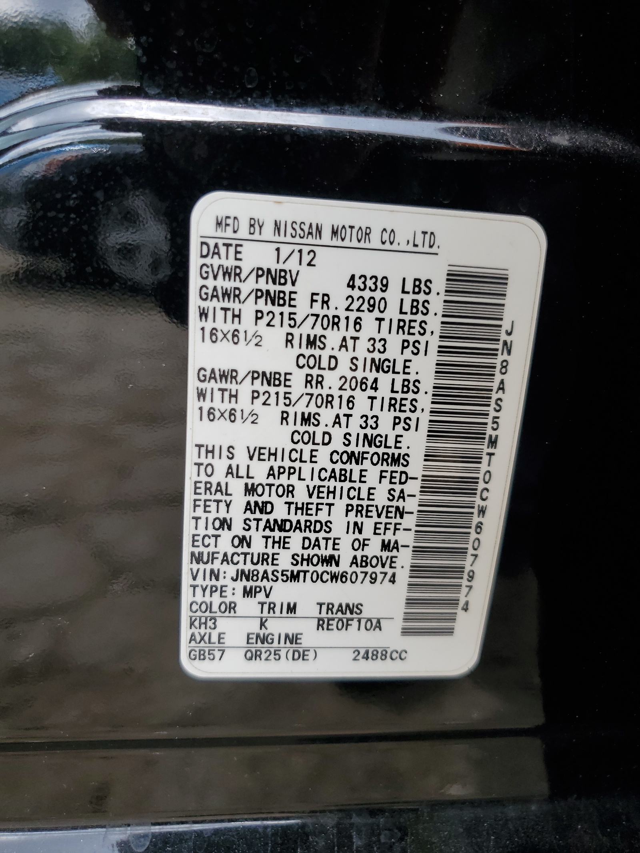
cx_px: 320
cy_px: 426
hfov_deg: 53.1
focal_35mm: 26
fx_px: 641
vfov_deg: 67.3
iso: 50
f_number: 1.5
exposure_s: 1/526
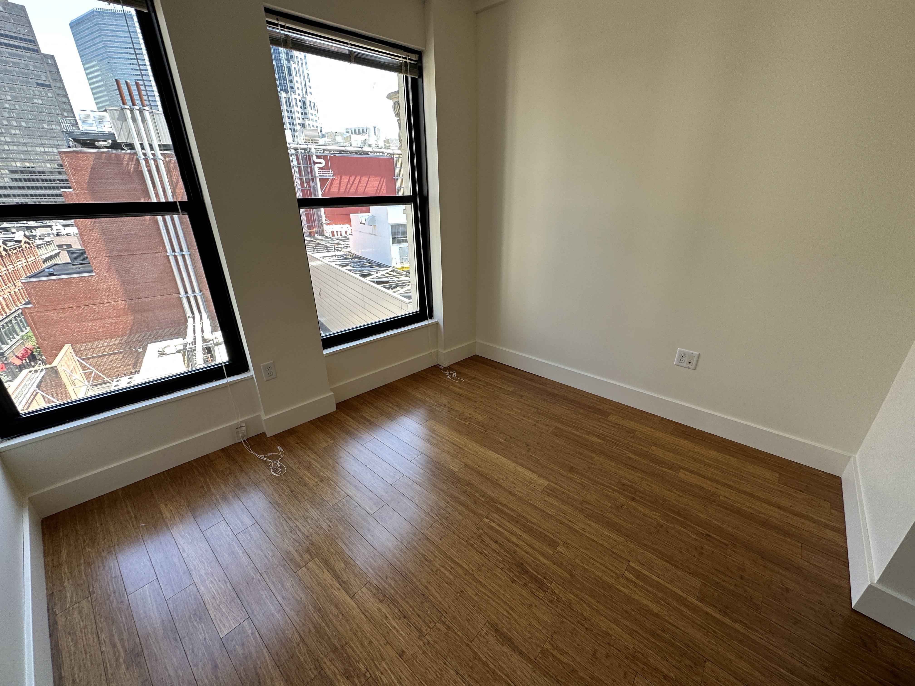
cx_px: 458
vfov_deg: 85.7
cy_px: 343
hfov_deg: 102.1
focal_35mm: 14
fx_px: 370
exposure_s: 1/99
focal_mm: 2.22
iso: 50
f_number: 2.2
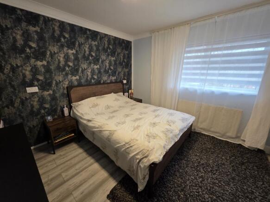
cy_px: 101
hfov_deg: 106.2
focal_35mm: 13
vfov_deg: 89.9
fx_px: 101
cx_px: 135
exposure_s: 1/100
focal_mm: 2.2
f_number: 1.9
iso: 200
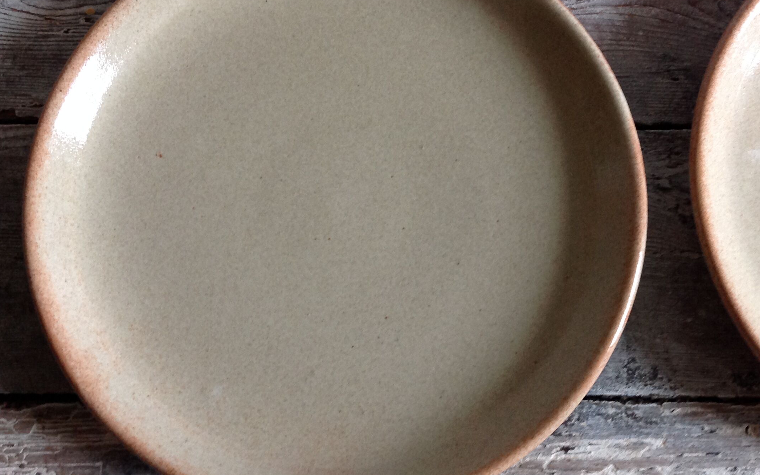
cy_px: 215
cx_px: 413
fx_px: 932
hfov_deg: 44.3
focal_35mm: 45
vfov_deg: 28.6
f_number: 2.4
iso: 125
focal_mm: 4.28
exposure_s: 1/15
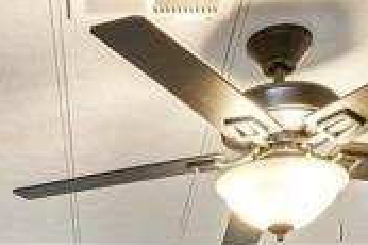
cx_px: 98
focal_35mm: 77
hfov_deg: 26.1
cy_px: 520
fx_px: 786
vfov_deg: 14.2
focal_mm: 13
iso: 400
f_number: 9
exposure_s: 1/6
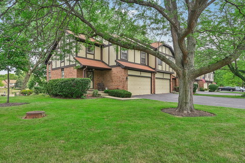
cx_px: 122
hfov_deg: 82.6
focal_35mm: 20
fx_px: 140
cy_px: 82
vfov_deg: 60.7
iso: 800
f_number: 8
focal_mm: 20.5
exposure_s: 1/200
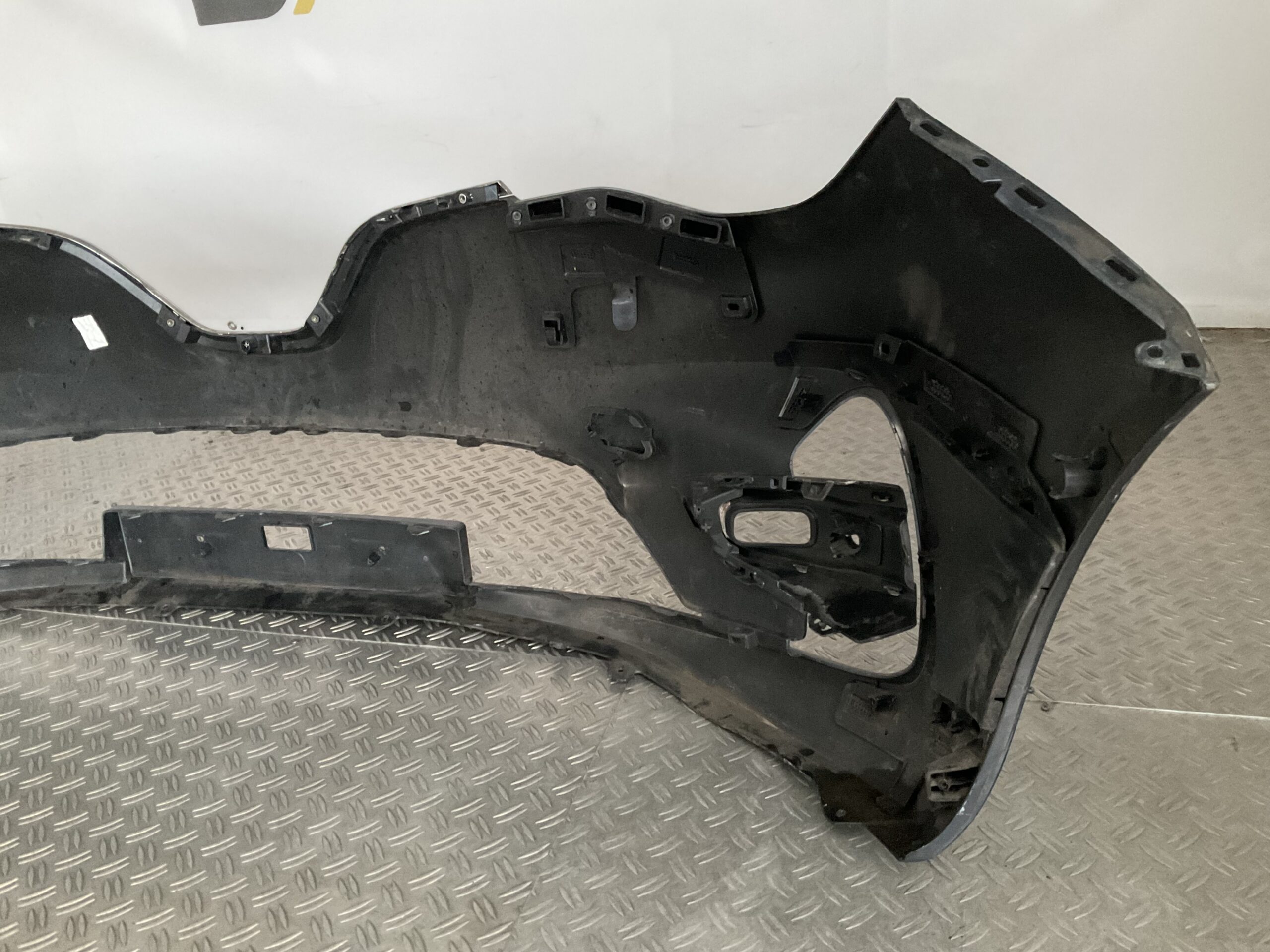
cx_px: 635
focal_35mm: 29
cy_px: 476
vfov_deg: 48.2
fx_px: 1064
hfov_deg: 61.7
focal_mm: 3
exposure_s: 1/30
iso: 400
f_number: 1.8
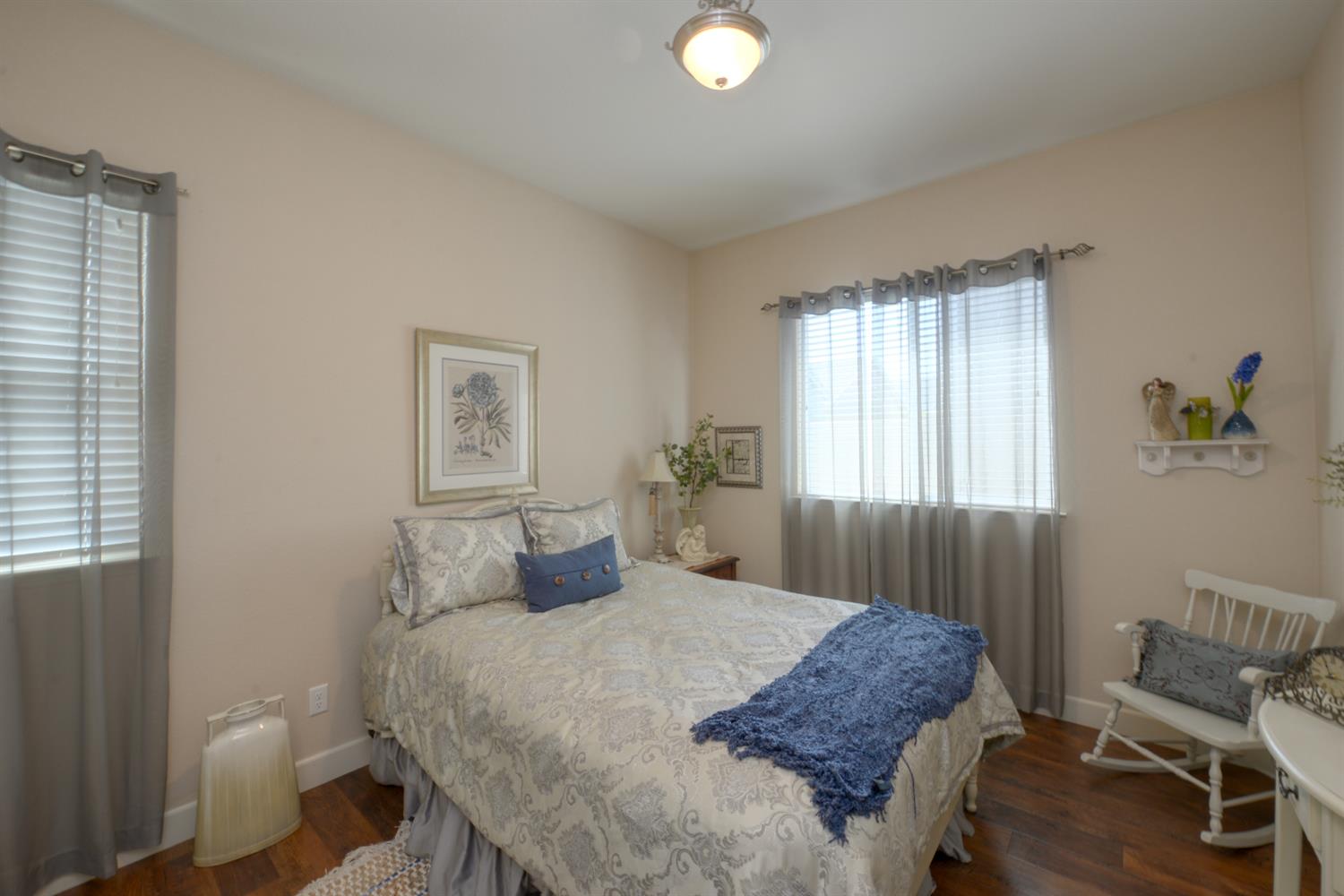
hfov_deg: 104.3
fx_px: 523
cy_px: 448
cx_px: 672
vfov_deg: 81.2
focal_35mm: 14
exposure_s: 1/8
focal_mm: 14
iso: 400
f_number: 10
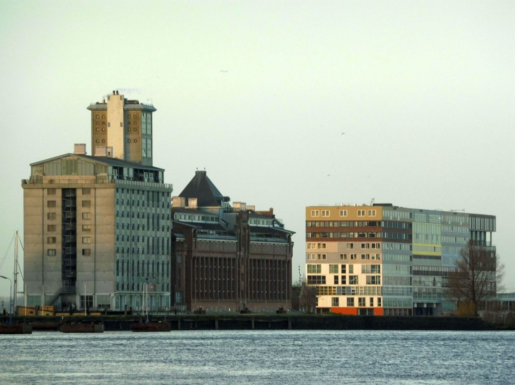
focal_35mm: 364
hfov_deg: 5.4
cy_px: 192
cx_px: 258
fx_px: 5410
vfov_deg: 4.1
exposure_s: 1/100
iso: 160
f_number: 6.3
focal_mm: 65
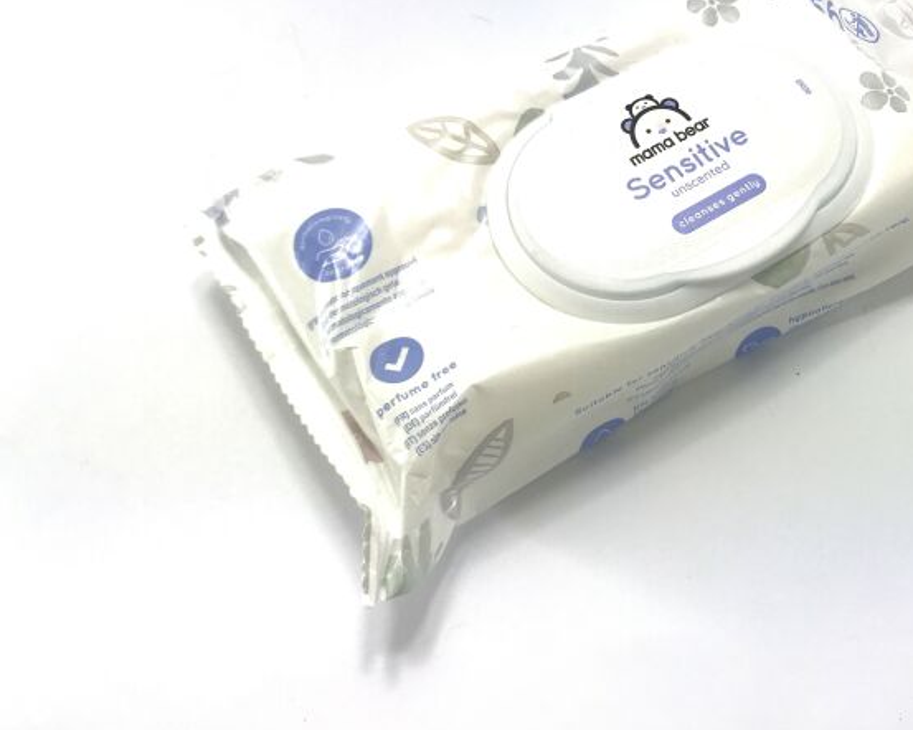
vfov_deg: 38.8
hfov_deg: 47.3
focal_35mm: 38
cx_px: 593
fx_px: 1026
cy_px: 260
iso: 20
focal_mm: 3.99
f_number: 1.8
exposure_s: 1/512
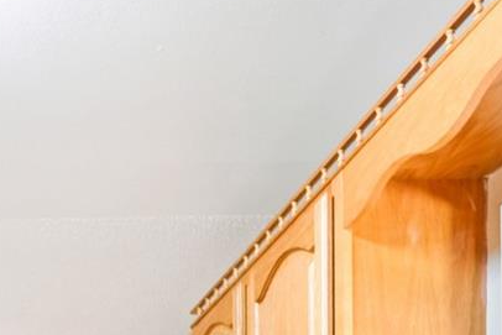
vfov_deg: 16.6
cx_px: -117
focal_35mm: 65
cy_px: 640
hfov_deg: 27.0
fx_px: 906
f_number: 9
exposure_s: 1/30
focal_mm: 11
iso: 250
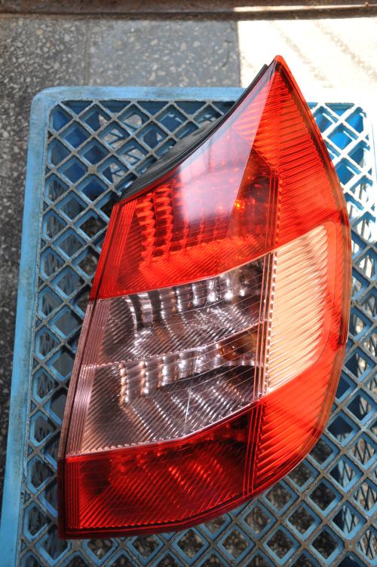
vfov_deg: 43.7
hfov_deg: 29.8
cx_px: 188
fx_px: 709
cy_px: 284
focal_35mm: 45
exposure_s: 1/200
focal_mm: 30
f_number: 4.2
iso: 360
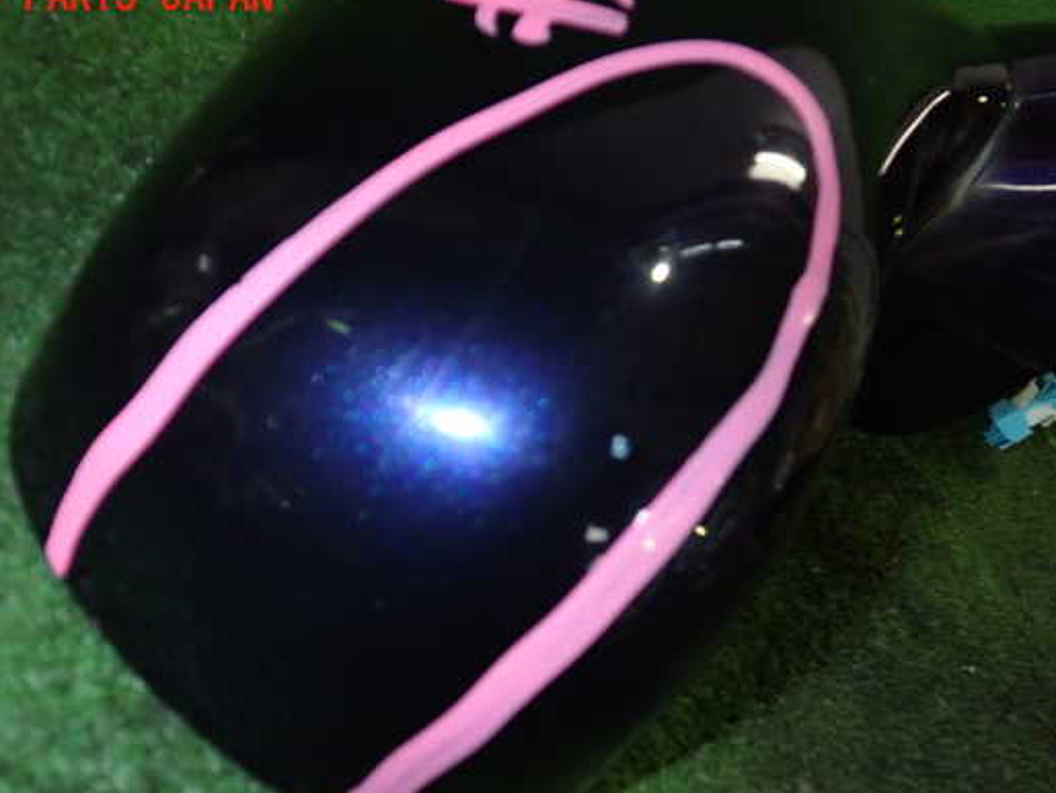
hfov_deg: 52.6
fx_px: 1068
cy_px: 433
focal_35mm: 35
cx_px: 516
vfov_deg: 40.7
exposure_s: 1/30
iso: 800
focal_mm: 5.4
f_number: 6.3
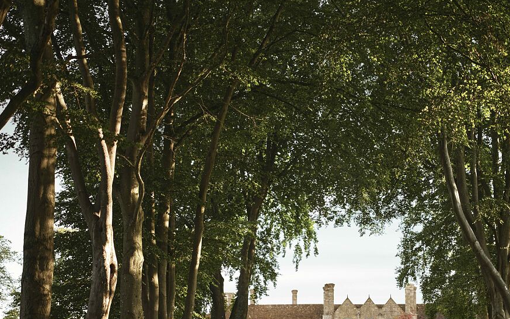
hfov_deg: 23.2
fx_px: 1237
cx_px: 317
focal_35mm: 89
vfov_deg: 14.6
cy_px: 224
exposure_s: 1/400
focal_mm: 80
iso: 250
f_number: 1.7
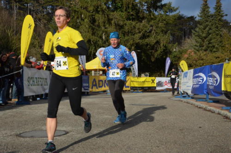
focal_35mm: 51
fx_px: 327
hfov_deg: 39.0
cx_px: 116
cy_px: 76
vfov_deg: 26.4
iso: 400
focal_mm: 34
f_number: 6.7
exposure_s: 1/1500
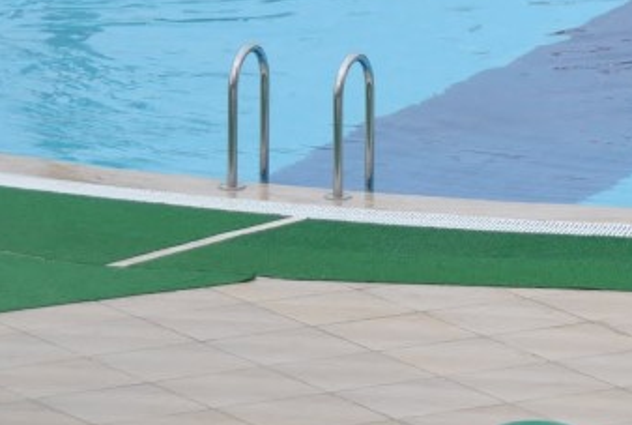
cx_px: 814
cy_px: -125
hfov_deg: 4.9
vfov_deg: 3.3
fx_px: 7337
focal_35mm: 417
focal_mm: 82
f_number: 5.6
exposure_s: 1/500
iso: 200
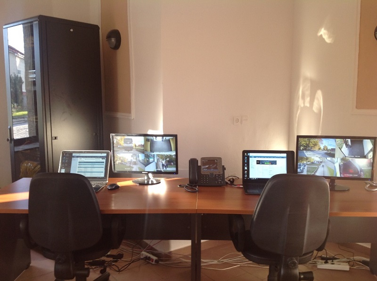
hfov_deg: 52.7
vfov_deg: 40.6
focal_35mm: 35
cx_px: 188
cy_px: 140
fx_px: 380
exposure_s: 1/30
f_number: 2.4
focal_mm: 4.28
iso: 64
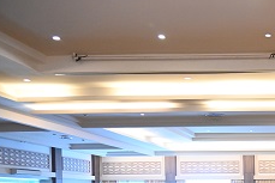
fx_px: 436
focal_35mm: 57
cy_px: 206
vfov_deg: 22.4
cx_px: 314
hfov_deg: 30.7
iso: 5600
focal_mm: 24
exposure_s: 1/250
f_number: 4
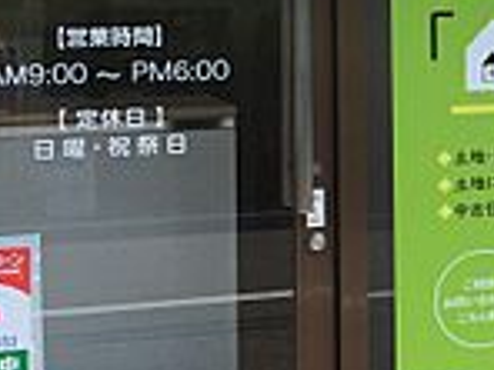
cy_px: 20
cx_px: 768
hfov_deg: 14.1
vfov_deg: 11.3
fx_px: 1855
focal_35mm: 130
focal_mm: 4.12
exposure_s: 1/873
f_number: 2.2
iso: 32
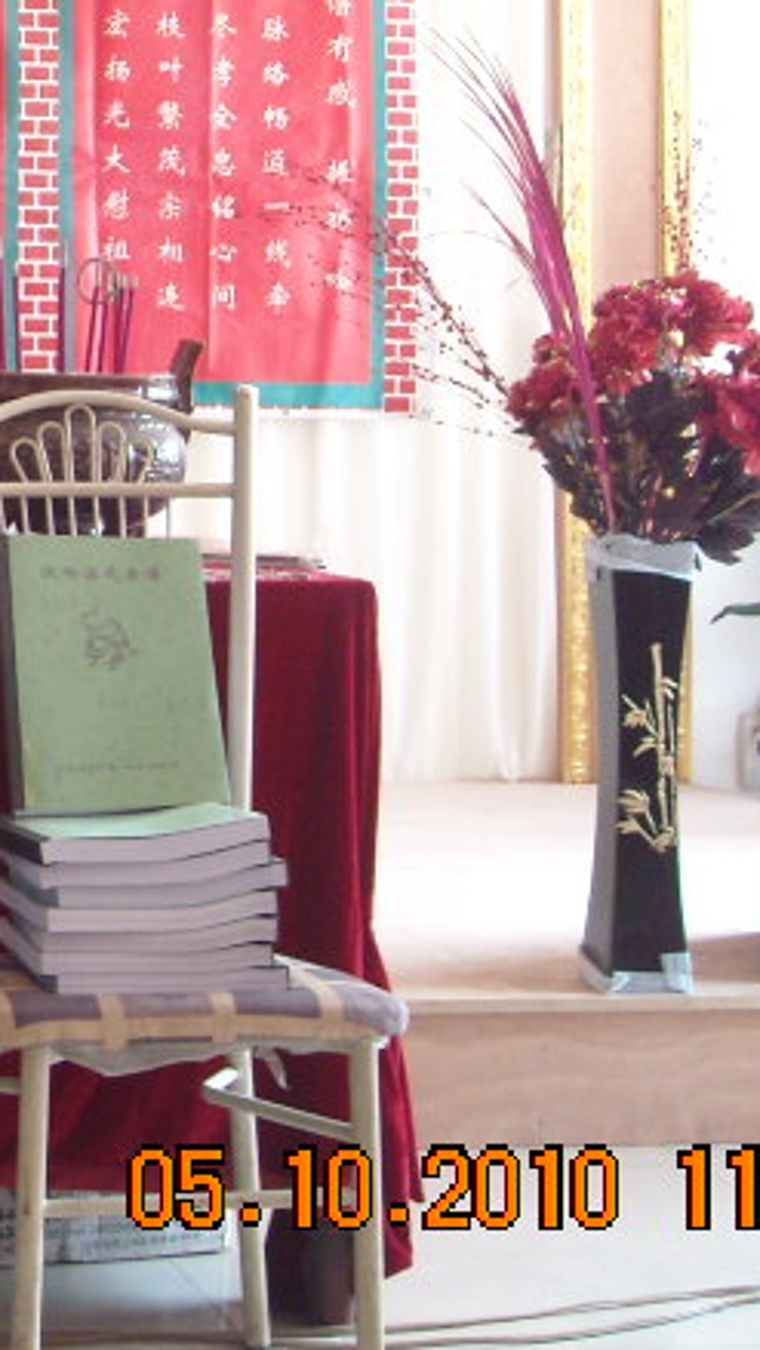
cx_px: -526
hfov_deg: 12.6
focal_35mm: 89
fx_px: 3188
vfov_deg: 23.5
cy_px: 255
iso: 154
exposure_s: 1/60
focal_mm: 5.7
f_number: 2.8
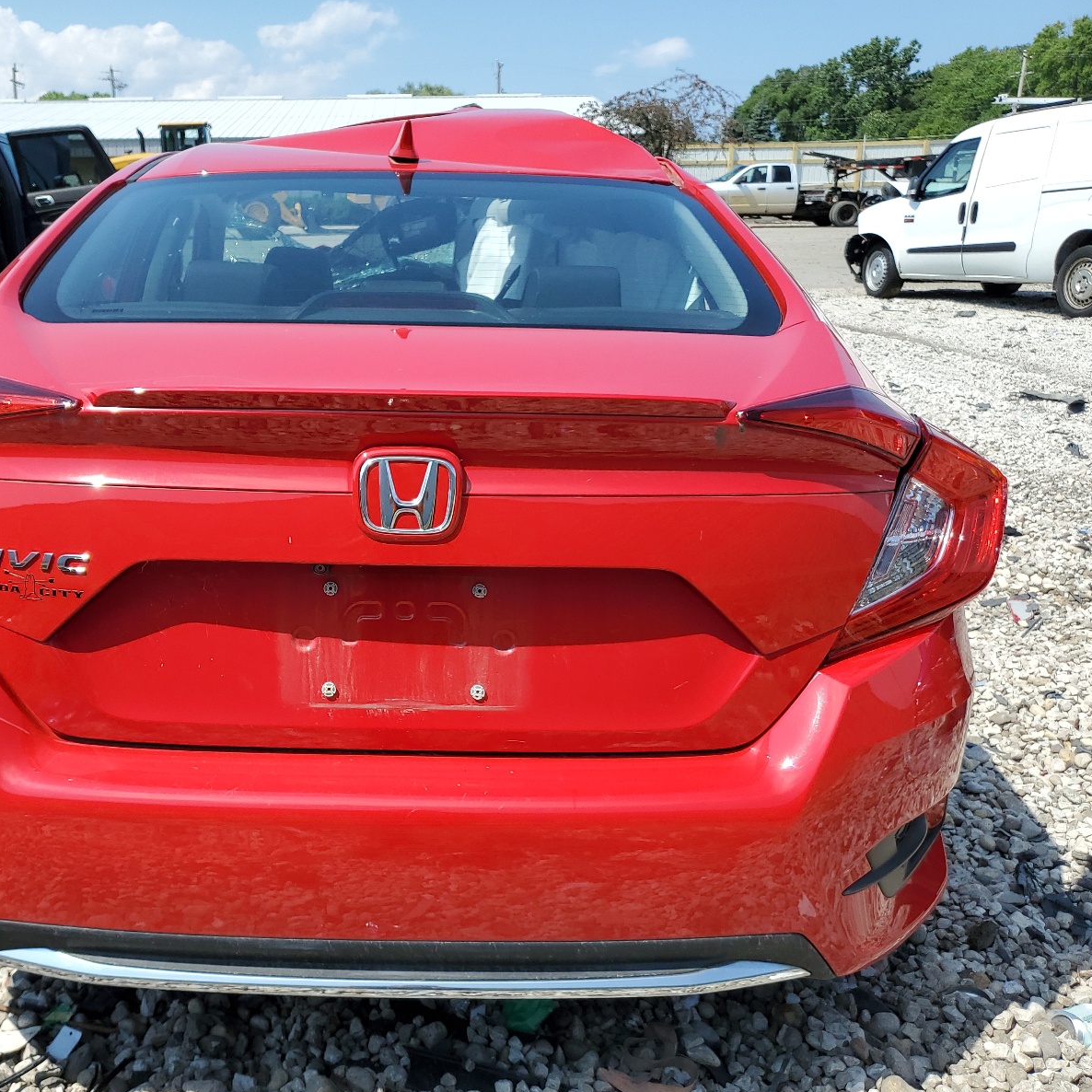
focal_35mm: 31
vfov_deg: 52.5
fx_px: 1106
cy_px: 550
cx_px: 395
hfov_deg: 51.9
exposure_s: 1/2500
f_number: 1.5
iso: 50
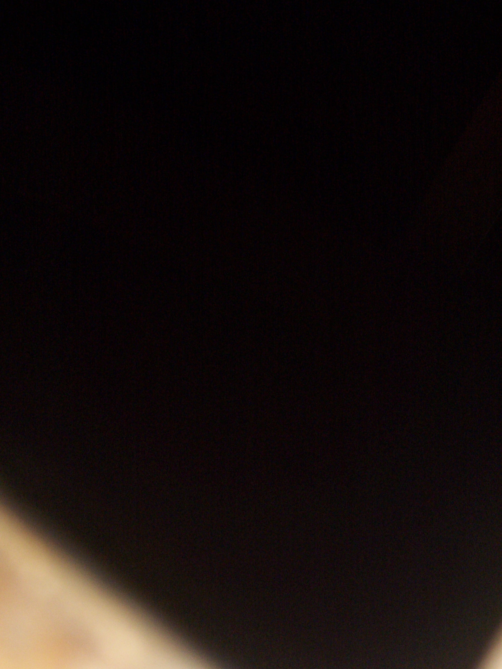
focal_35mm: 117
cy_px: 334
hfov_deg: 12.7
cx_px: 251
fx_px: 2262
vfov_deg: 16.8
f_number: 4.4
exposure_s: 1/125
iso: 200
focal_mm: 19.2
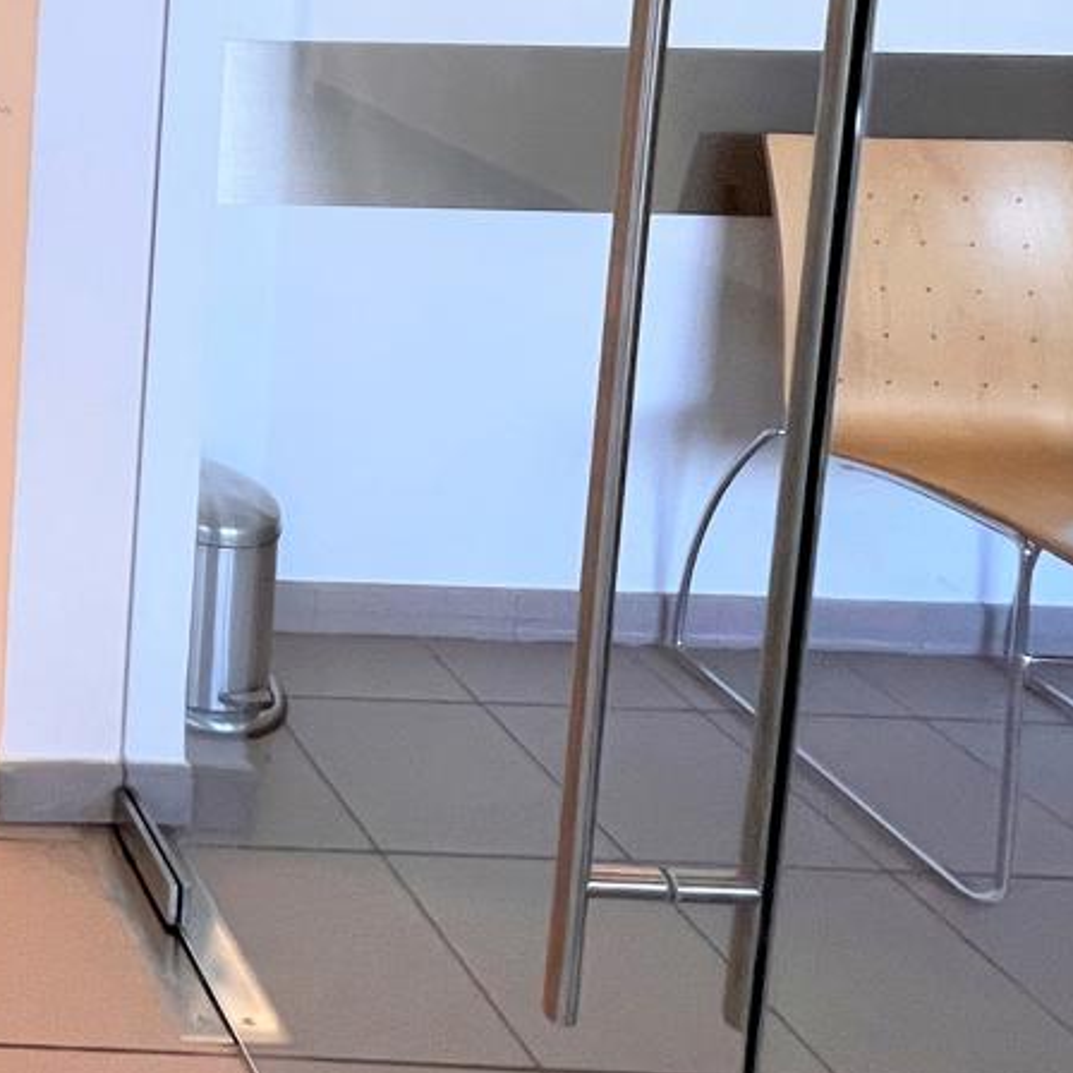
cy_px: -117
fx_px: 1438
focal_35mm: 41
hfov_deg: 27.9
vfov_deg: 35.0
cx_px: -529
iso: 64
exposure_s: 1/122
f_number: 1.8
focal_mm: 1.57
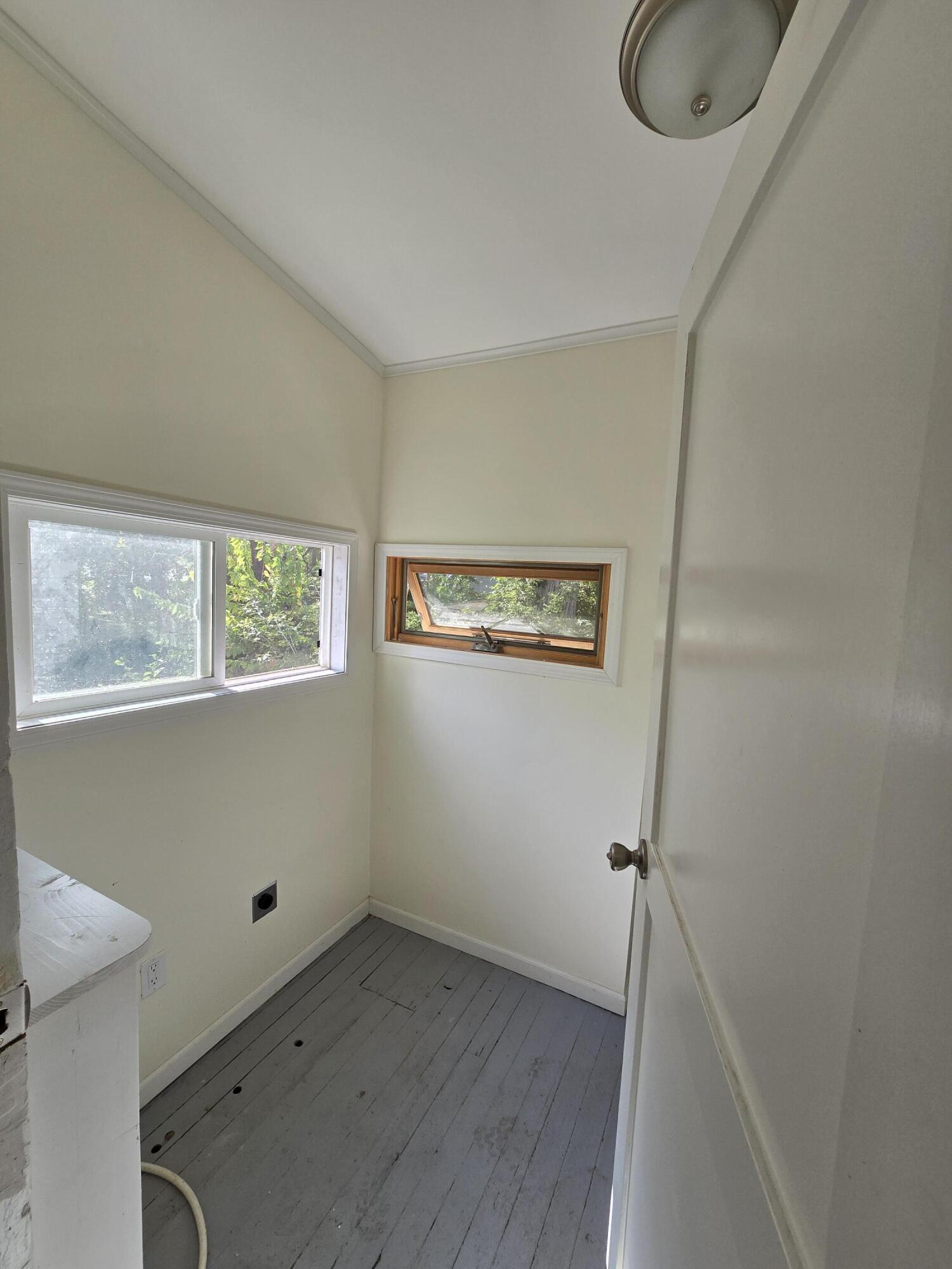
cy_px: 634
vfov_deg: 106.2
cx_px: 476
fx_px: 477
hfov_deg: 89.9
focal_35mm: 13
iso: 50
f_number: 2.2
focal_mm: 2.2
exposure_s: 1/179
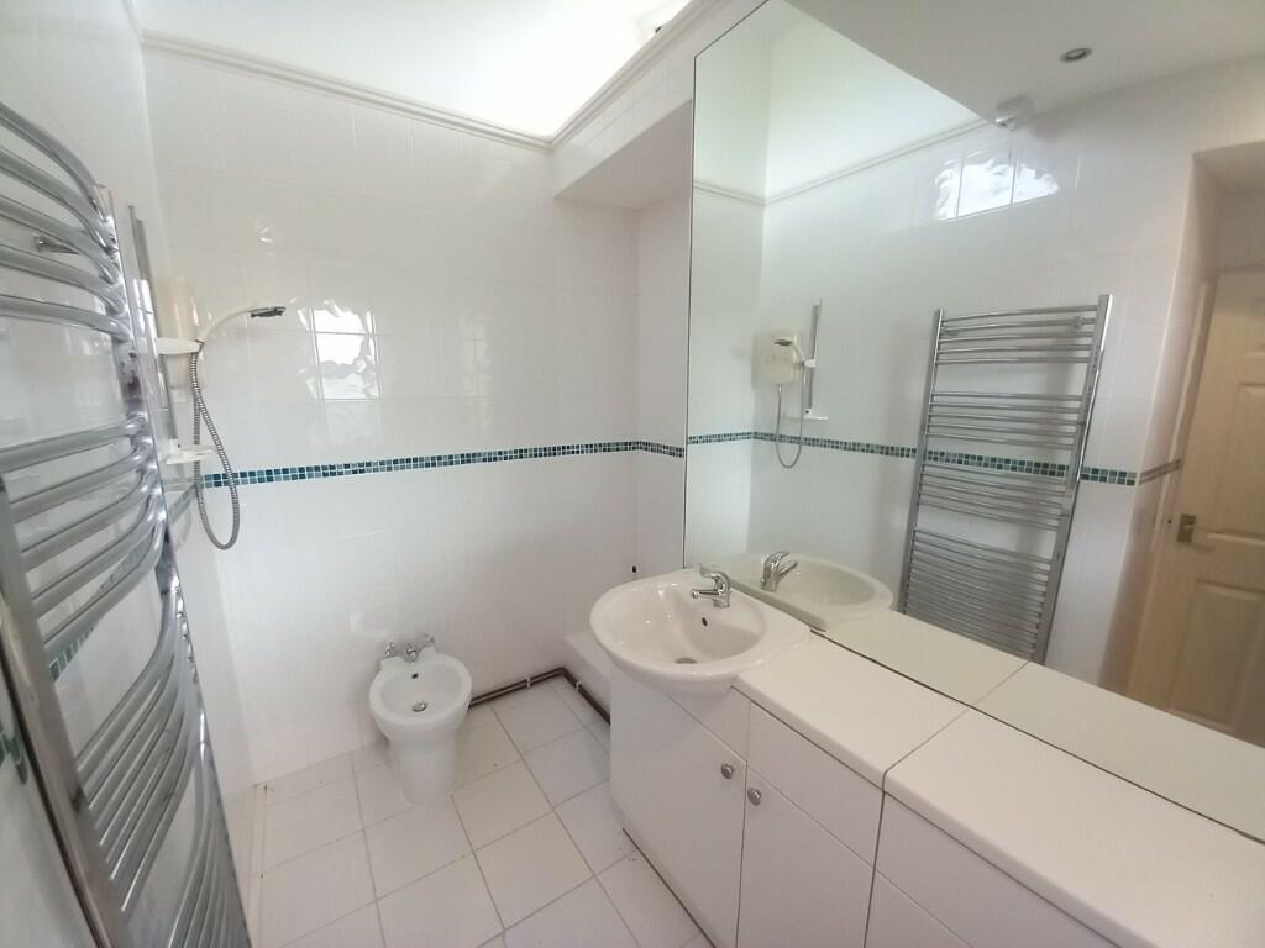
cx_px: 632
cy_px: 474
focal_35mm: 13
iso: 160
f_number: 2.2
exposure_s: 1/33.3
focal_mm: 1.13
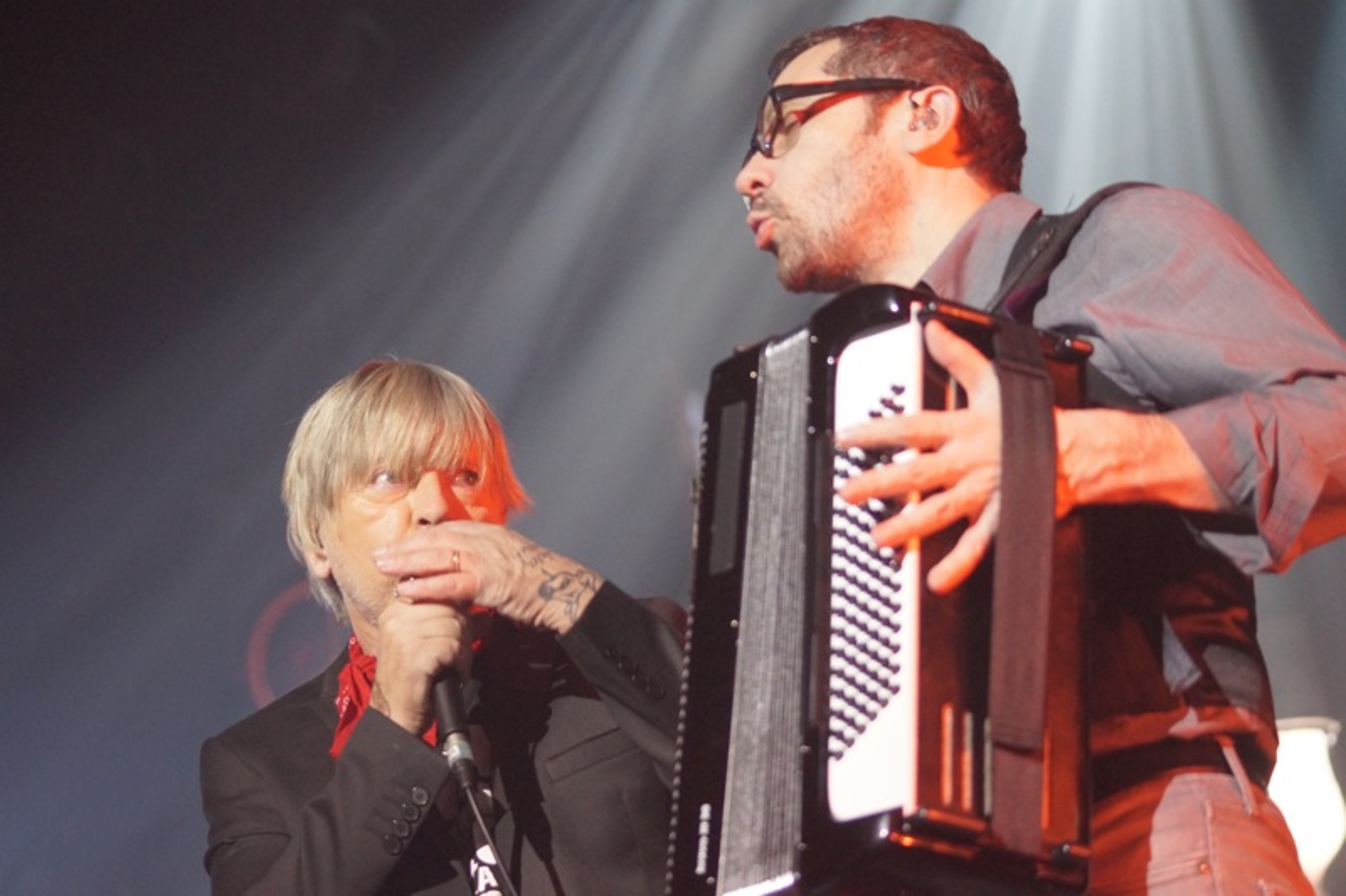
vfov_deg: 13.0
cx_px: 673
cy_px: 448
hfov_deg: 19.5
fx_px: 3925
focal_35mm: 105
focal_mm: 70
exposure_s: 1/160
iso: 2000
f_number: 4
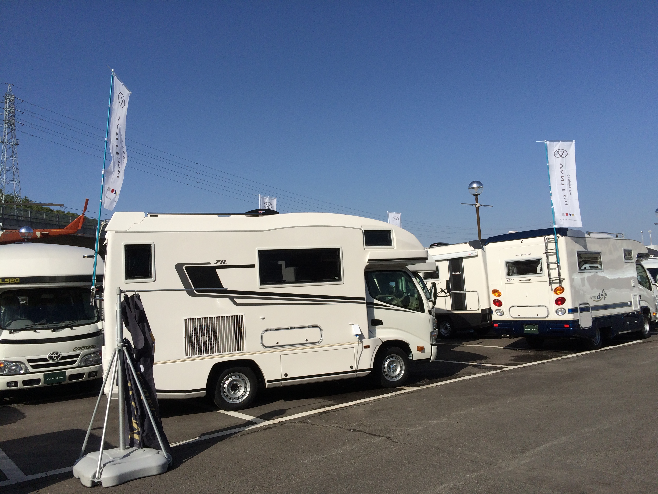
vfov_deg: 48.2
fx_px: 551
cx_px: 329
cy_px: 247
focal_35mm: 29
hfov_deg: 61.7
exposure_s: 1/4566
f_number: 2.2
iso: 32
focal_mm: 4.15
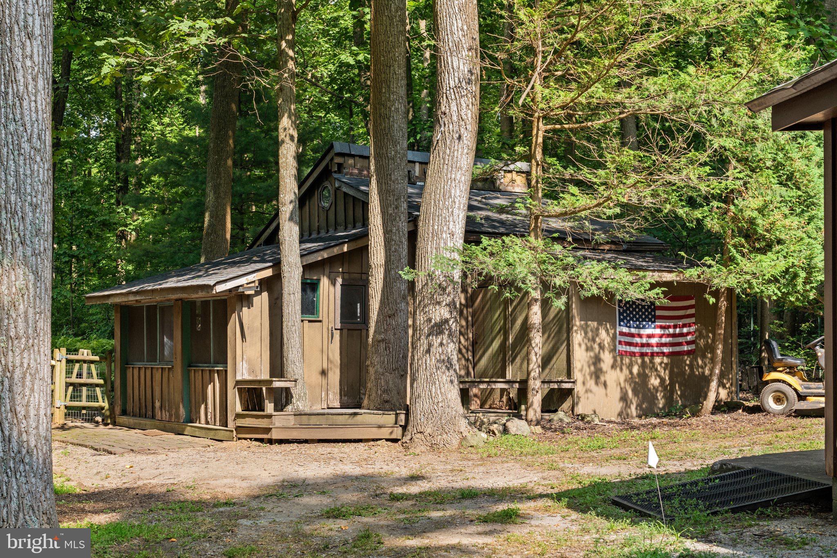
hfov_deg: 41.1
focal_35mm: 48
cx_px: 418
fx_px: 1116
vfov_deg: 28.1
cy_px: 279
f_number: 8
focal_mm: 48
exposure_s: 1/250
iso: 400
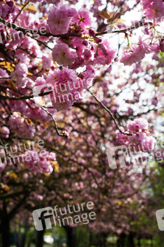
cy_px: 124
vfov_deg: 32.9
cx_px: 82
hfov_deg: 22.2
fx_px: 418
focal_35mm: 61
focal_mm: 61
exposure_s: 1/160
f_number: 8
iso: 320
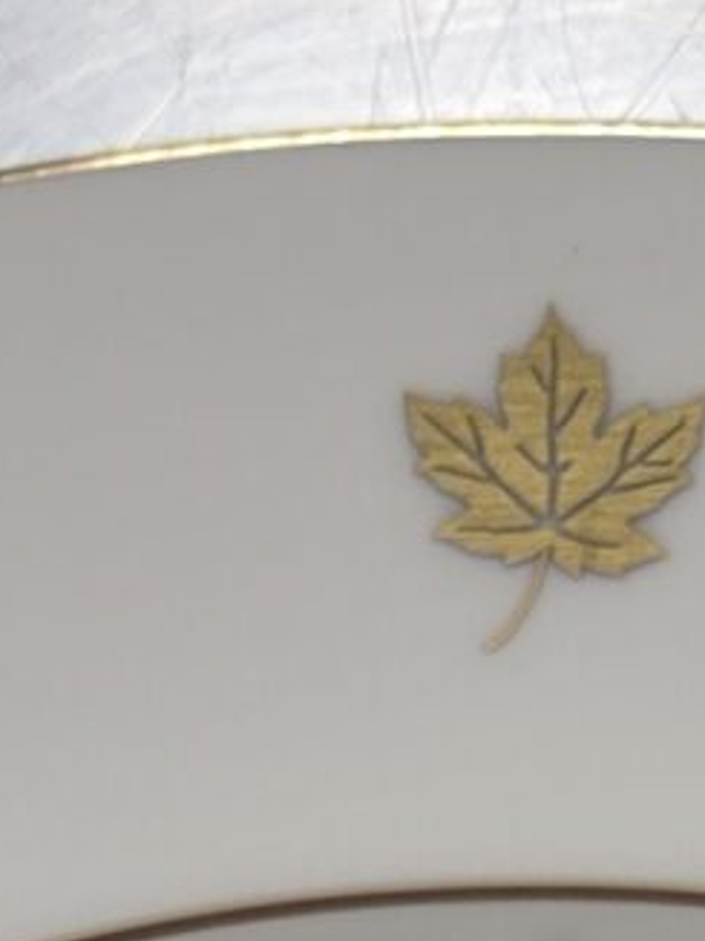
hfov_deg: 8.2
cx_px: 210
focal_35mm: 180
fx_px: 4891
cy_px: 2613
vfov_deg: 9.2
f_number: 1.8
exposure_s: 1/100
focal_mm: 5.4
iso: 25
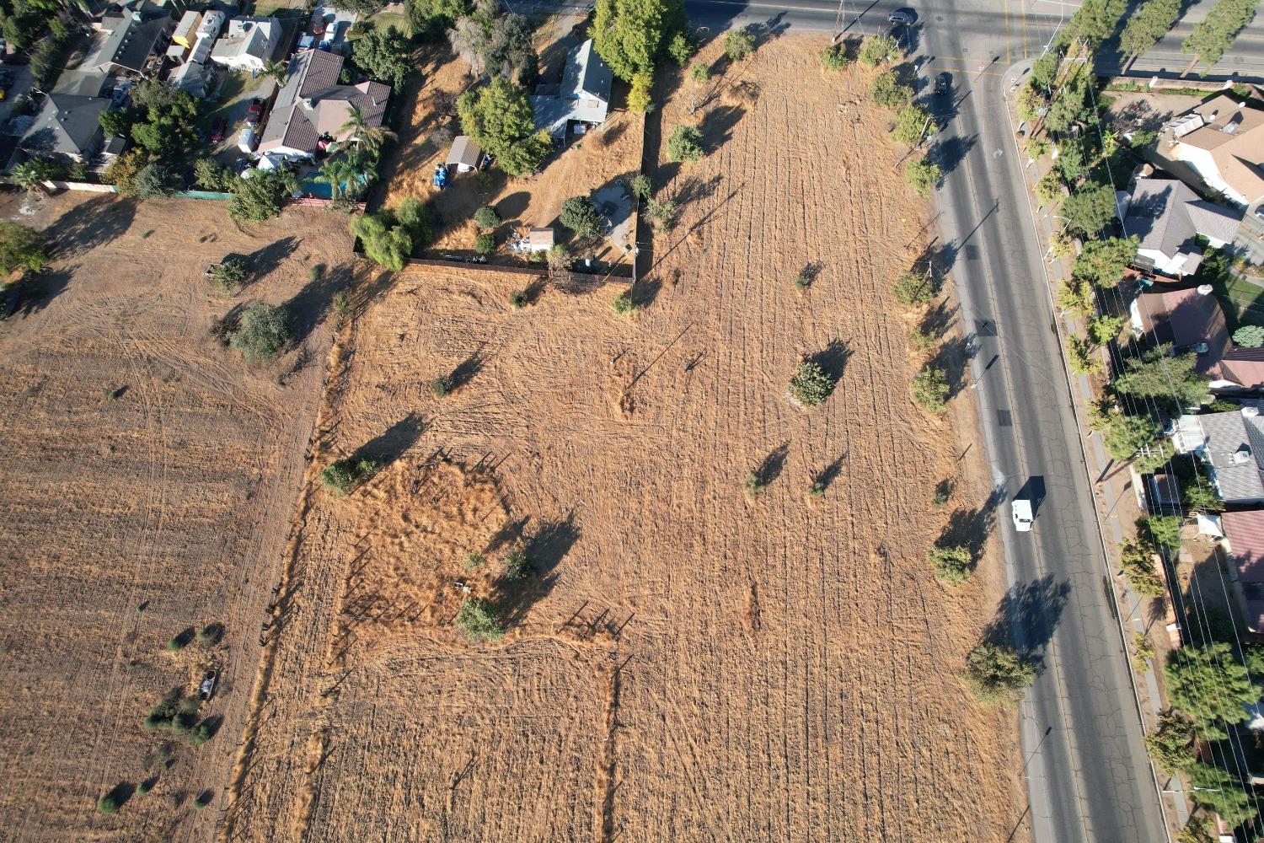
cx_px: 632
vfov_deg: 57.2
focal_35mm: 22
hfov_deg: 78.6
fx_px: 772
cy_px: 422
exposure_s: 1/725
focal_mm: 8.38
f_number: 2.8
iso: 100
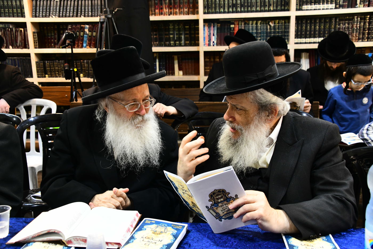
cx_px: 186
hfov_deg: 44.5
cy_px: 124
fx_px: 456
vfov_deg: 30.5
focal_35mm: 44
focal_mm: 44
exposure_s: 1/100
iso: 2000
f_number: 5.6
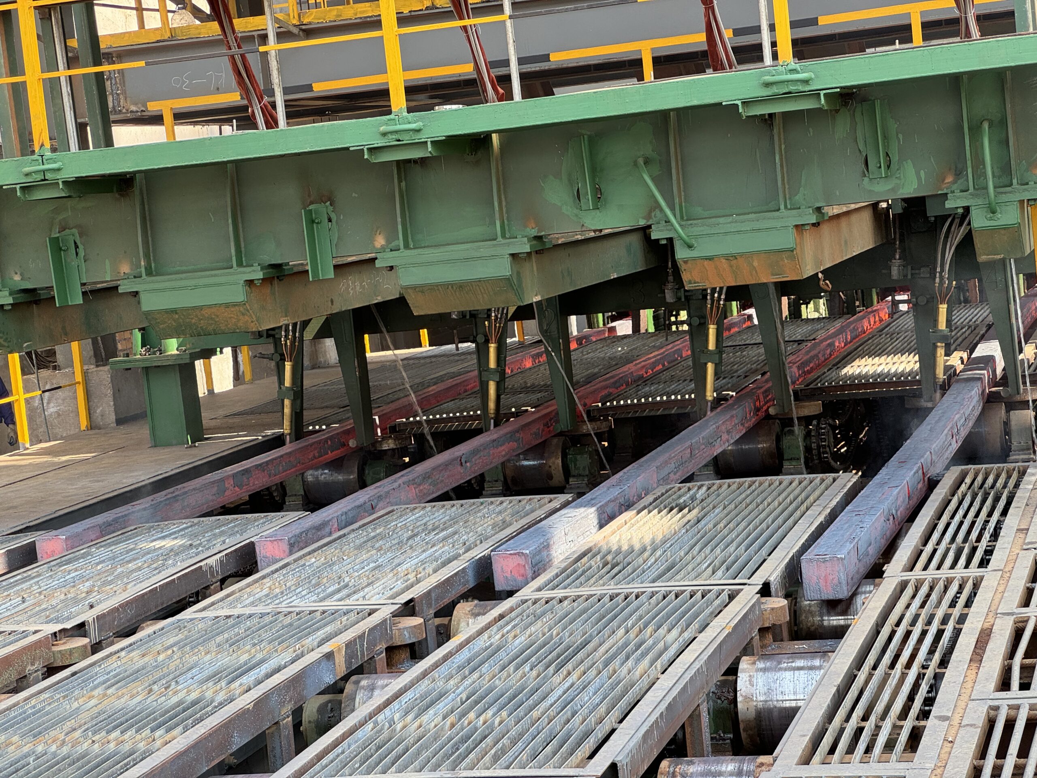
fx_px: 2307
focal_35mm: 77
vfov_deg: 19.1
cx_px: 518
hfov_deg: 25.3
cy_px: 389
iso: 40
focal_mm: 9
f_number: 2.8
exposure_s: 1/99
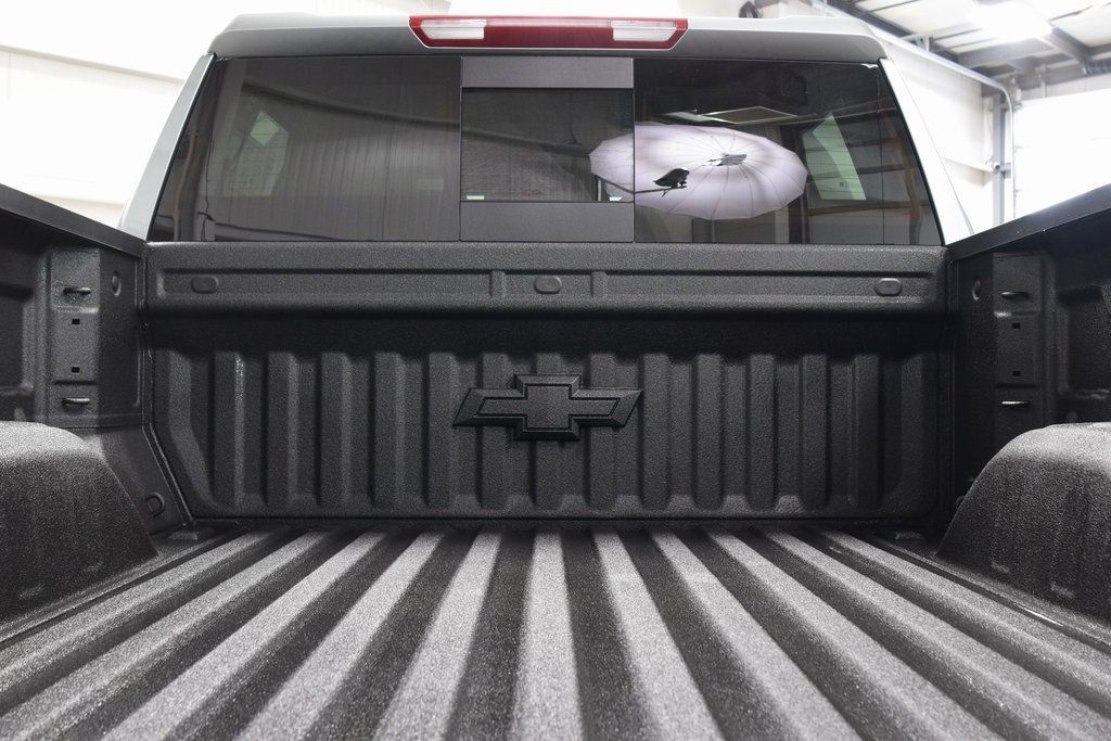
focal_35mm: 36
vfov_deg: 36.9
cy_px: 370
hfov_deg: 53.1
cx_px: 556
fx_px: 1111
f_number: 6.3
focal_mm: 24
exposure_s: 1/15
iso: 1600
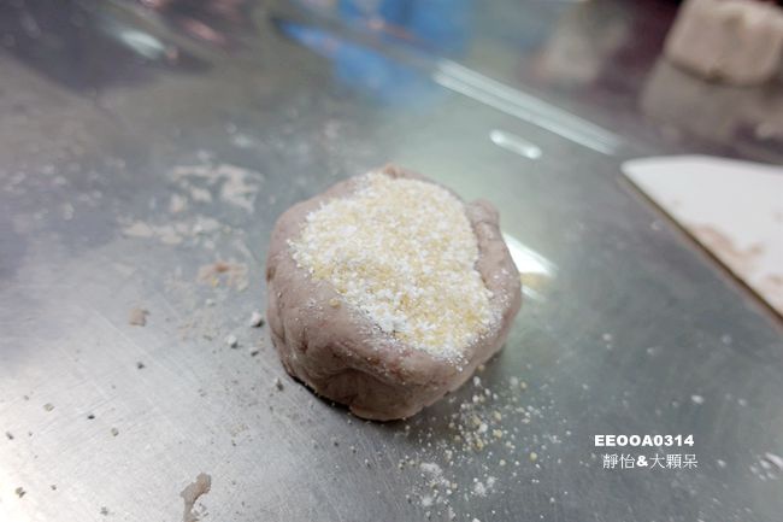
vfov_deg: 53.1
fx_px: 522
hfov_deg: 73.8
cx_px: 392
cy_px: 261
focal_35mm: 24
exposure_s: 1/30
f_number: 2.2
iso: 125
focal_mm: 8.8
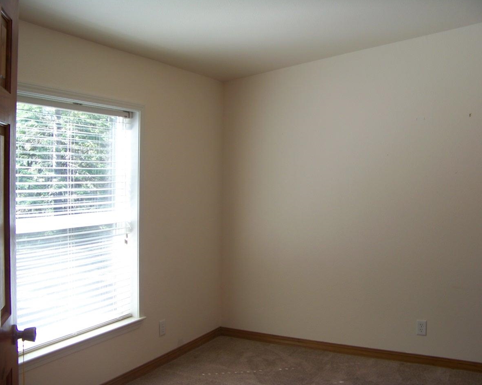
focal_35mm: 38
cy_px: 191
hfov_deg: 47.9
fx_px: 542
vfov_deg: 39.2
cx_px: 235
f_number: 2.8
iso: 64
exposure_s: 1/30
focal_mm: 5.85
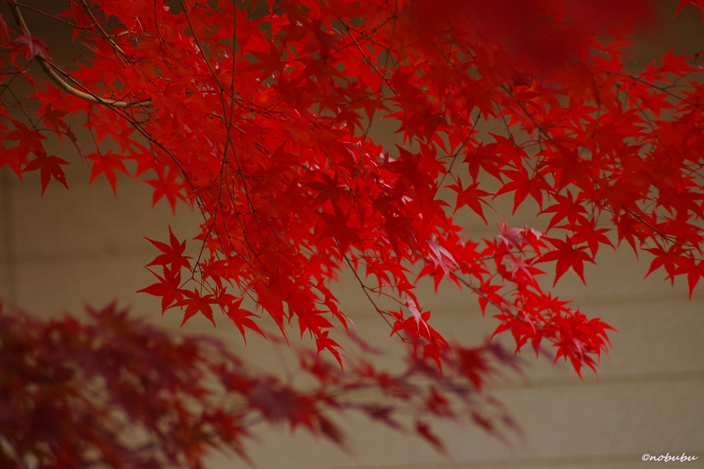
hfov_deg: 9.0
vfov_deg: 6.0
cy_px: 234
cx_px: 352
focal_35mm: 230
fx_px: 4488
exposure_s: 1/200
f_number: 4.5
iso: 800
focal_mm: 153
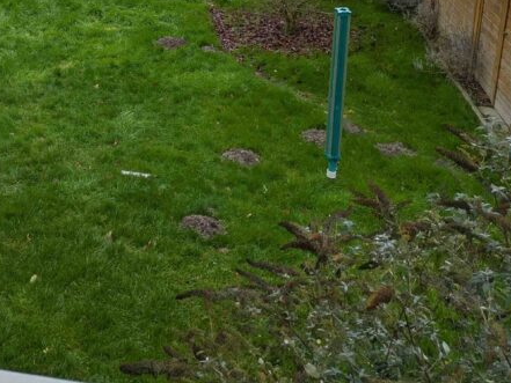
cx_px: 65
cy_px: -61
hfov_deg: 31.8
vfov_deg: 23.4
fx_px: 856
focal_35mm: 58
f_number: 1.89
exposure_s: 1/125
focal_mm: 5.43
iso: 51
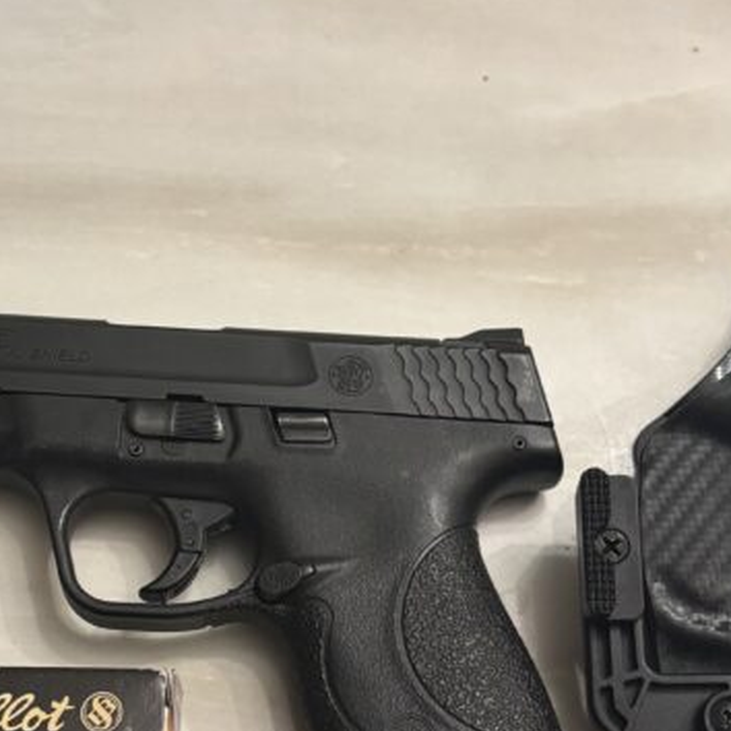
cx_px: 258
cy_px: 407
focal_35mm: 52
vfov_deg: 32.8
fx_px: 1242
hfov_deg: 32.6
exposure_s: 1/60
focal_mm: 5.96
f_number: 1.6
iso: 250
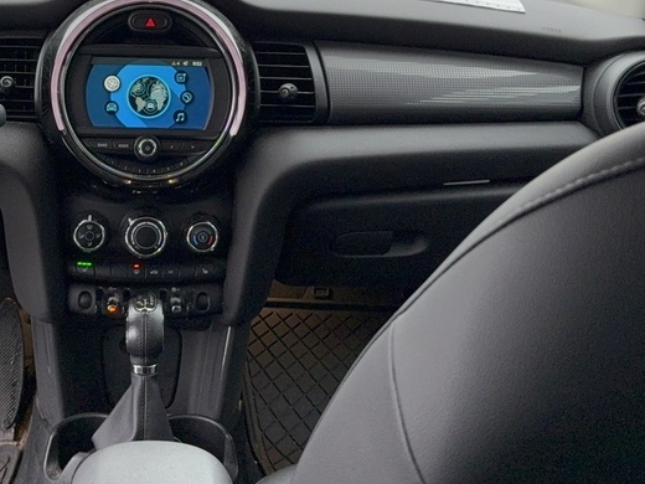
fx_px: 1137
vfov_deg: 23.7
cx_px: 165
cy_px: 114
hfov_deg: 31.2
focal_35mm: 61
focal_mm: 6.76
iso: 80
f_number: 1.78
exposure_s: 1/127
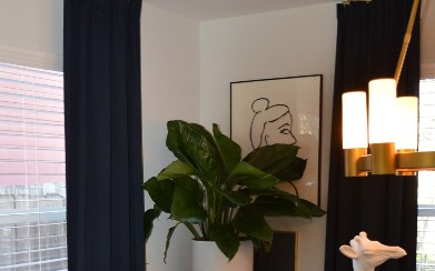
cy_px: 258
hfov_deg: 37.5
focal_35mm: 54
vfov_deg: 23.2
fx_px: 640
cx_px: 205
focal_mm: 18
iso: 500
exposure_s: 1/60
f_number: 3.5
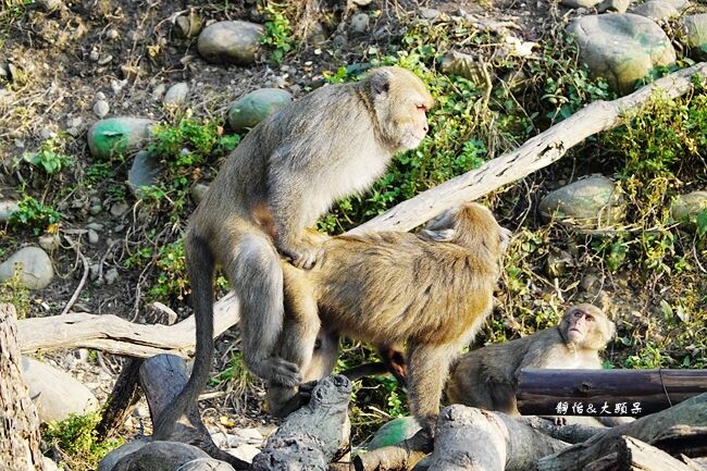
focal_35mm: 200
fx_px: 3927
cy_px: 236
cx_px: 354
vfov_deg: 6.9
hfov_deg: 10.3
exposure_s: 1/200
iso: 400
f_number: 4.5
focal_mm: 72
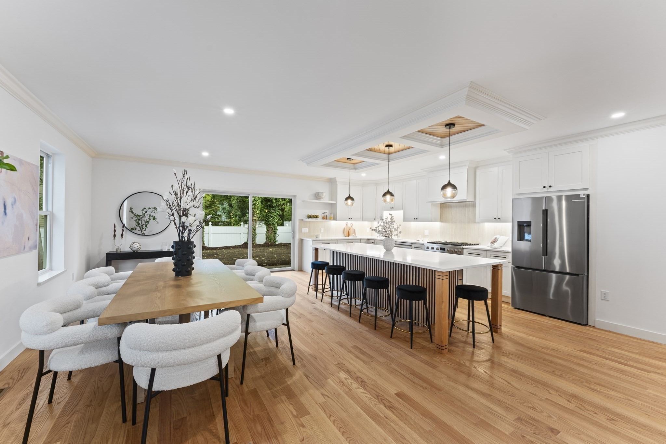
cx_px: 333
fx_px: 259
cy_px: 222
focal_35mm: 14
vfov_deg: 81.2
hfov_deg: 104.3
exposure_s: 3
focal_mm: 14
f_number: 9.5
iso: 100
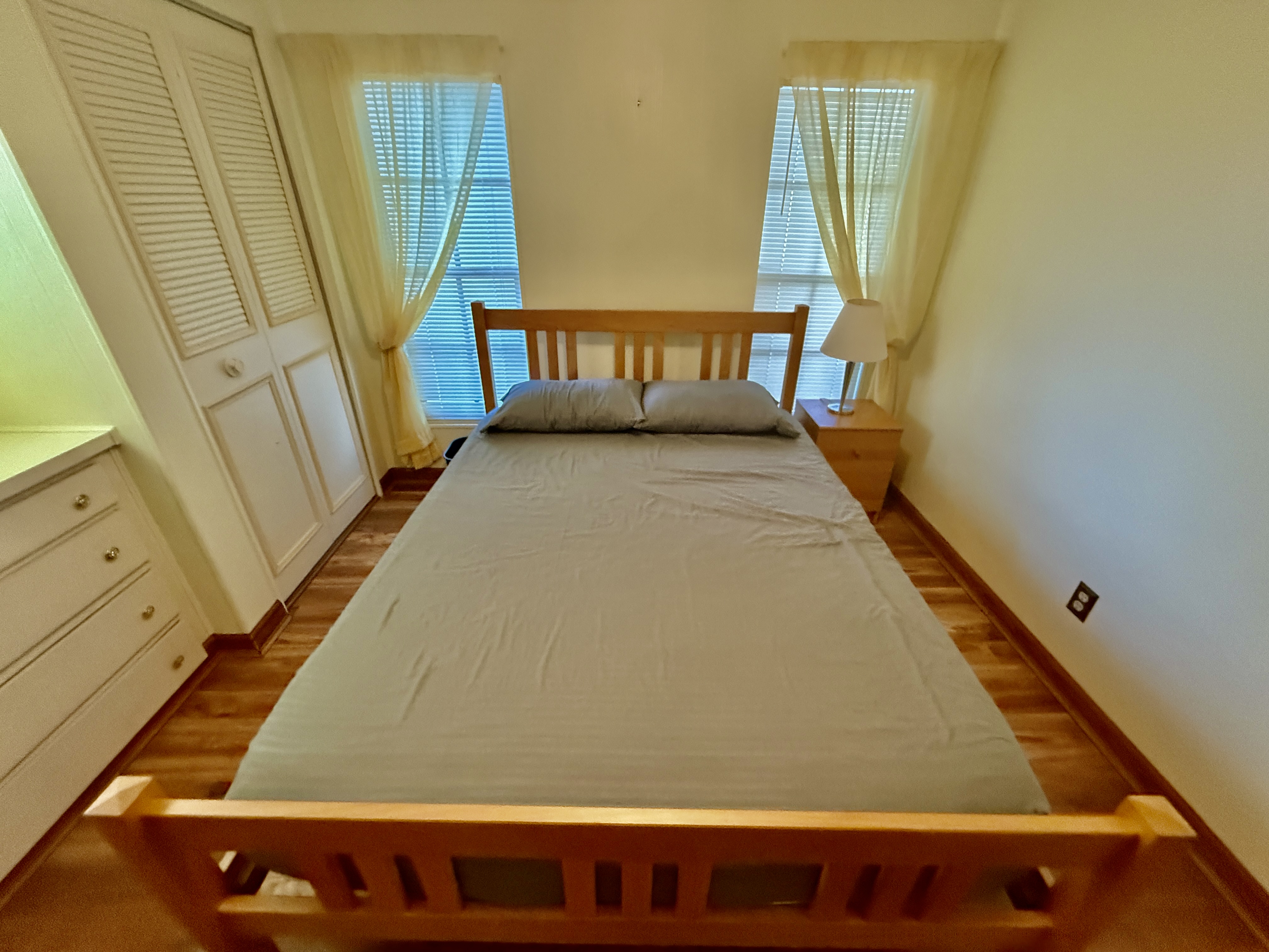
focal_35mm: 14
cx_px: 634
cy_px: 476
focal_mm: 2.22
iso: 800
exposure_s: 1/60
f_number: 2.2
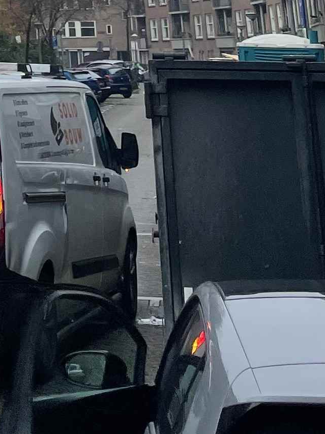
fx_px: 1540
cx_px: -147
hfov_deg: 11.6
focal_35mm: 123
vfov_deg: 13.0
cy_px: -531
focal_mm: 4.2
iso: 32
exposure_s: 1/553
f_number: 1.6
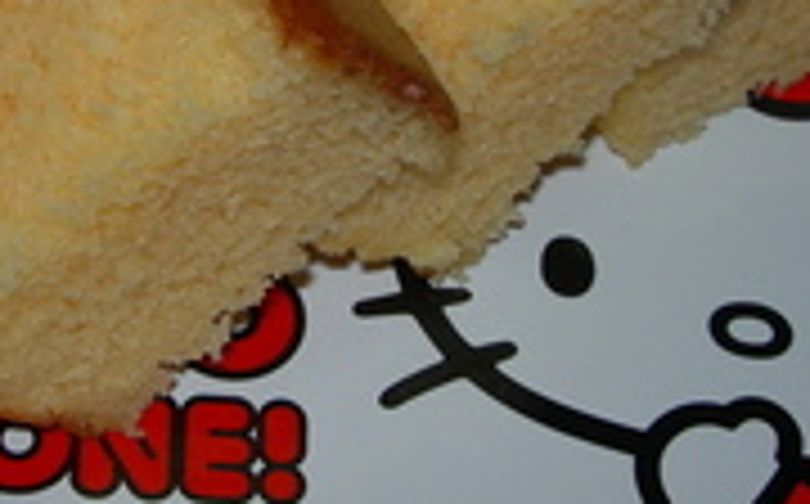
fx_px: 2469
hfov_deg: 18.6
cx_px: 328
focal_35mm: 112
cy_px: 70
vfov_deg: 11.6
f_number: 4.8
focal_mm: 7.8
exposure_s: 1/60.1
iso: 50
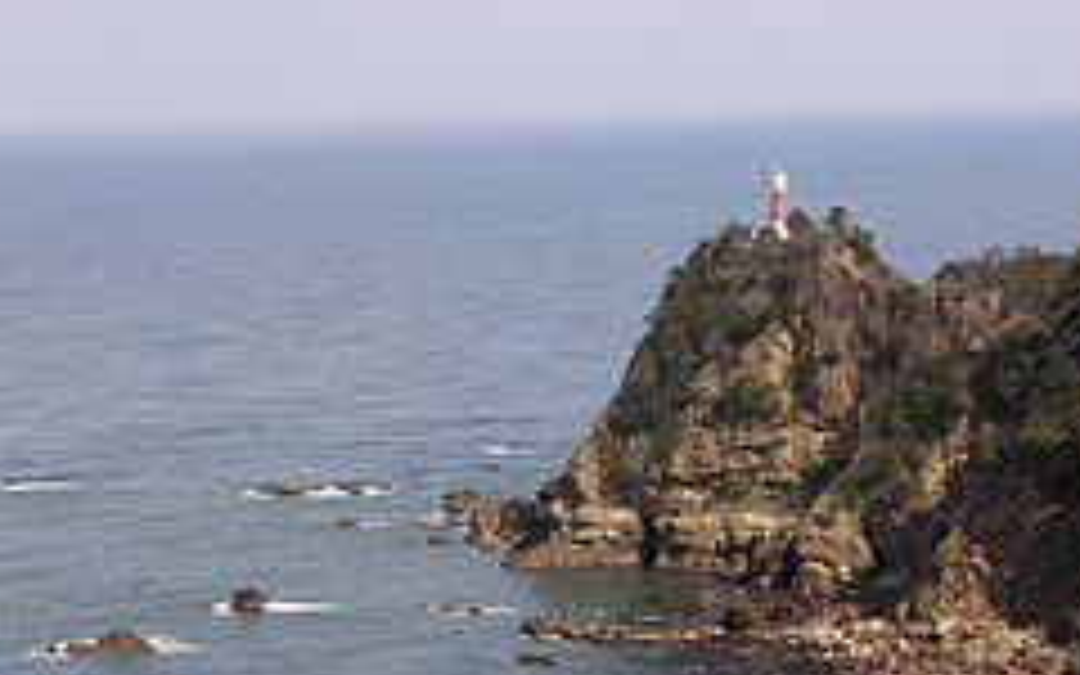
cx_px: 734
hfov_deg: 17.2
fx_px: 3561
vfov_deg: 10.8
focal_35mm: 121
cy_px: 490
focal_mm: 11.6
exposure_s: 1/401
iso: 100
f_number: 3.9
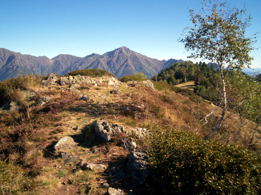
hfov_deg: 51.4
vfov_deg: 39.7
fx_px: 271
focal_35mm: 36
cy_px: 98
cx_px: 130
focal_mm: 5.9
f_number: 4.5
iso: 100
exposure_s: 1/536
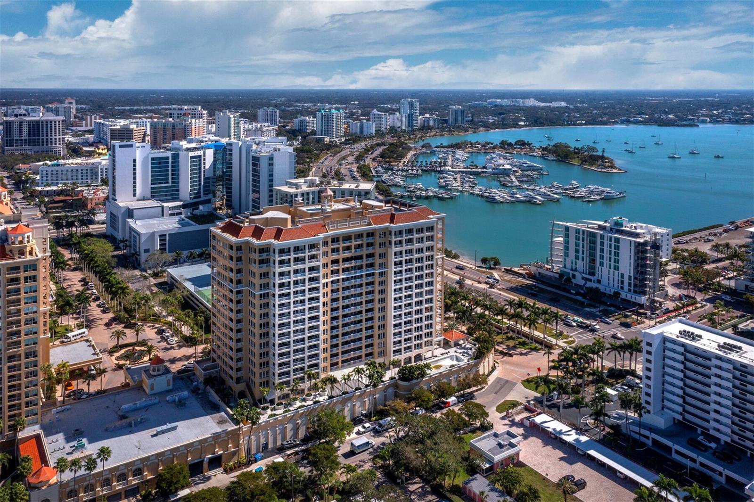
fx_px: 586
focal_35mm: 28
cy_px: 251
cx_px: 377
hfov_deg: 65.5
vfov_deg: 46.4
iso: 100
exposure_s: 1/1250
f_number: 7.1
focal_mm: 10.26
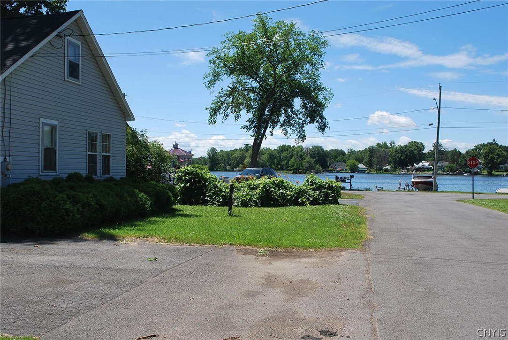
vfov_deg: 40.0
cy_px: 170
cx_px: 254
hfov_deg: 57.2
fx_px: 466
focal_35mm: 33
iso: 100
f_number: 8
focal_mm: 22
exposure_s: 1/250
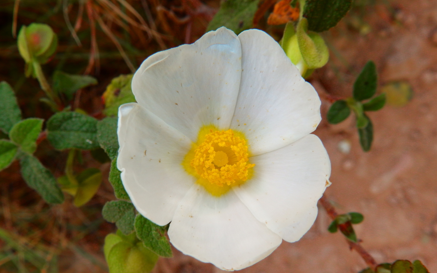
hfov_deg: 56.7
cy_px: 163
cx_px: 218
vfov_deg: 37.2
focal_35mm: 34
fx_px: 405
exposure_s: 1/125
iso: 80
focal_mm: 5.7
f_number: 4
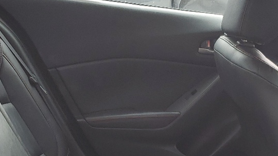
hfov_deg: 25.0
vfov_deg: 13.7
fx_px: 619
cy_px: 216
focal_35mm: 84
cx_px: 215
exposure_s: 1/182
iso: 50
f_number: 1.5
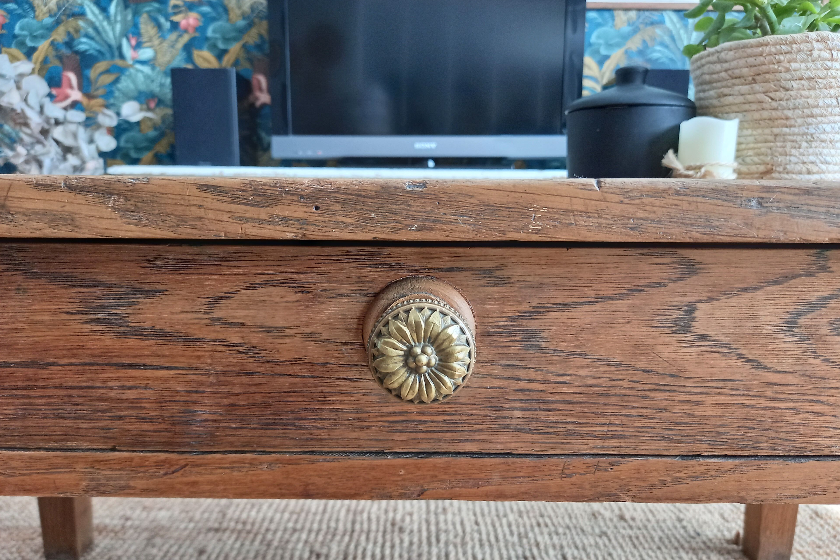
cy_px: 325
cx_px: 420
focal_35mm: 27
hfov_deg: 67.4
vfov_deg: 47.7
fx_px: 630
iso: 200
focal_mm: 4.6
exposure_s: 1/50
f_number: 2
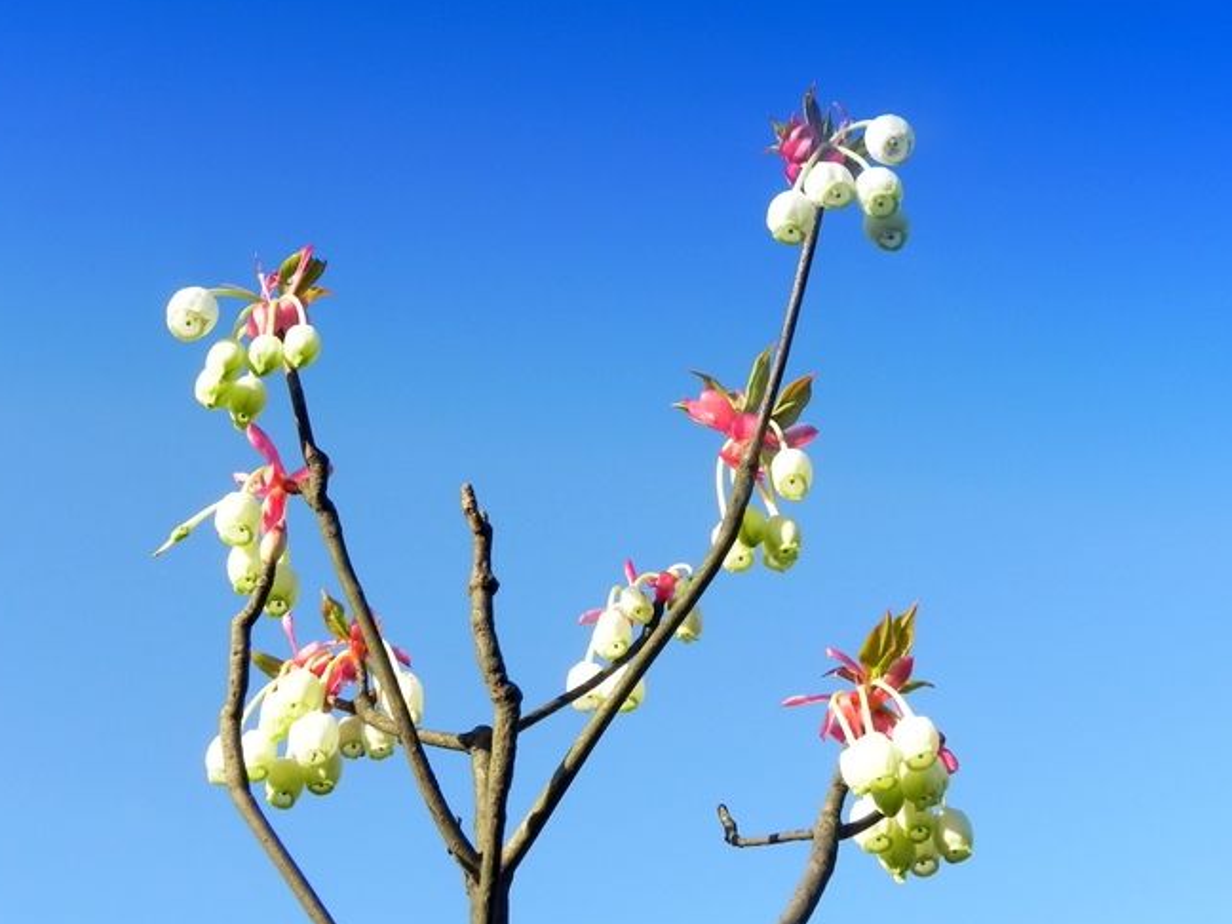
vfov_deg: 36.0
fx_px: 1424
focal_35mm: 40
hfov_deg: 46.8
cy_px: 455
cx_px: 608
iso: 160
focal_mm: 6.6
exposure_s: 1/277
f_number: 5.6
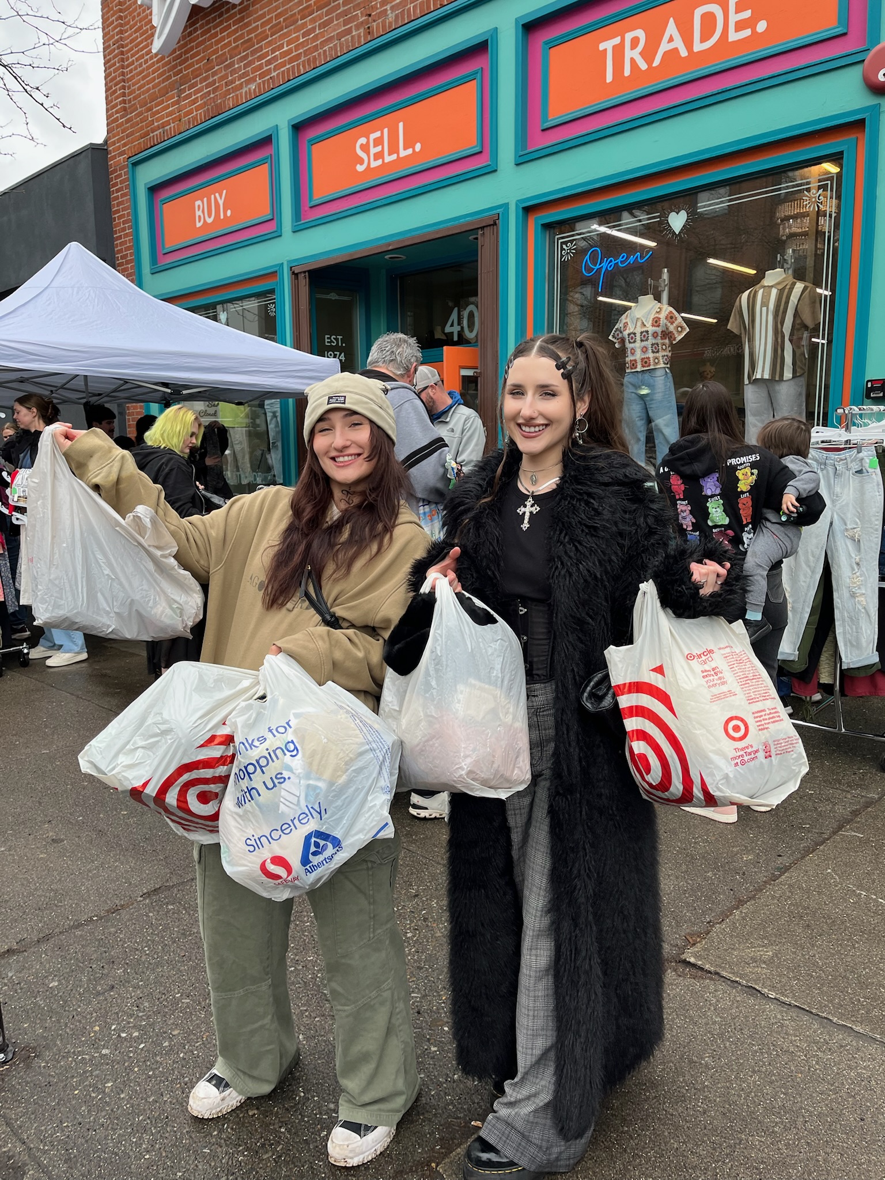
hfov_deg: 53.1
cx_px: 442
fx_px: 886
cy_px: 590
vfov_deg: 67.3
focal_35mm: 26
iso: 50
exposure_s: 1/412
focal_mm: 5.1
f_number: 1.6
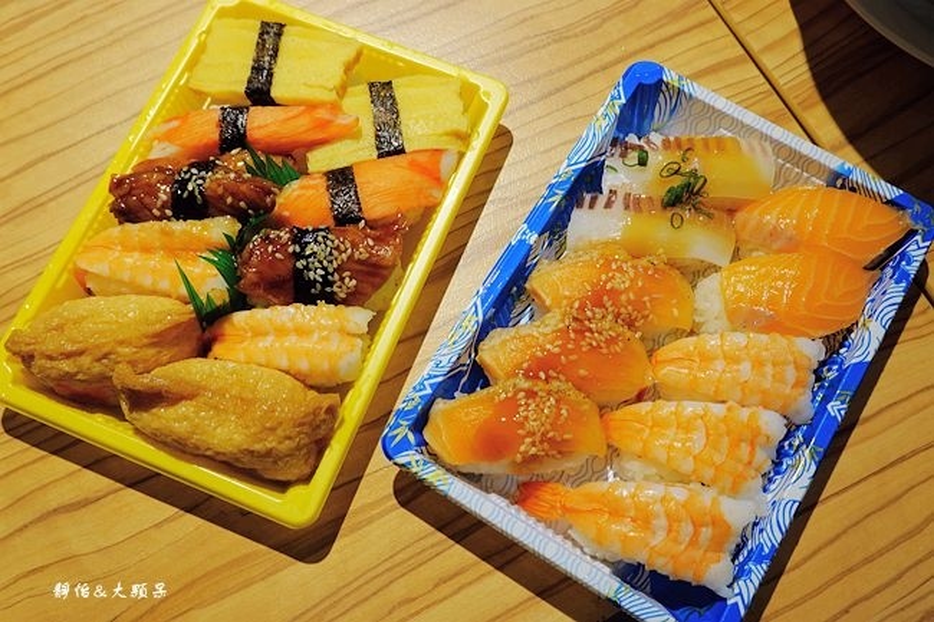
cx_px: 467
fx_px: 882
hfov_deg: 55.8
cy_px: 311
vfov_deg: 38.9
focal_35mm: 34
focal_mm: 12.51
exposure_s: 1/40
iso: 125
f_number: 3.5
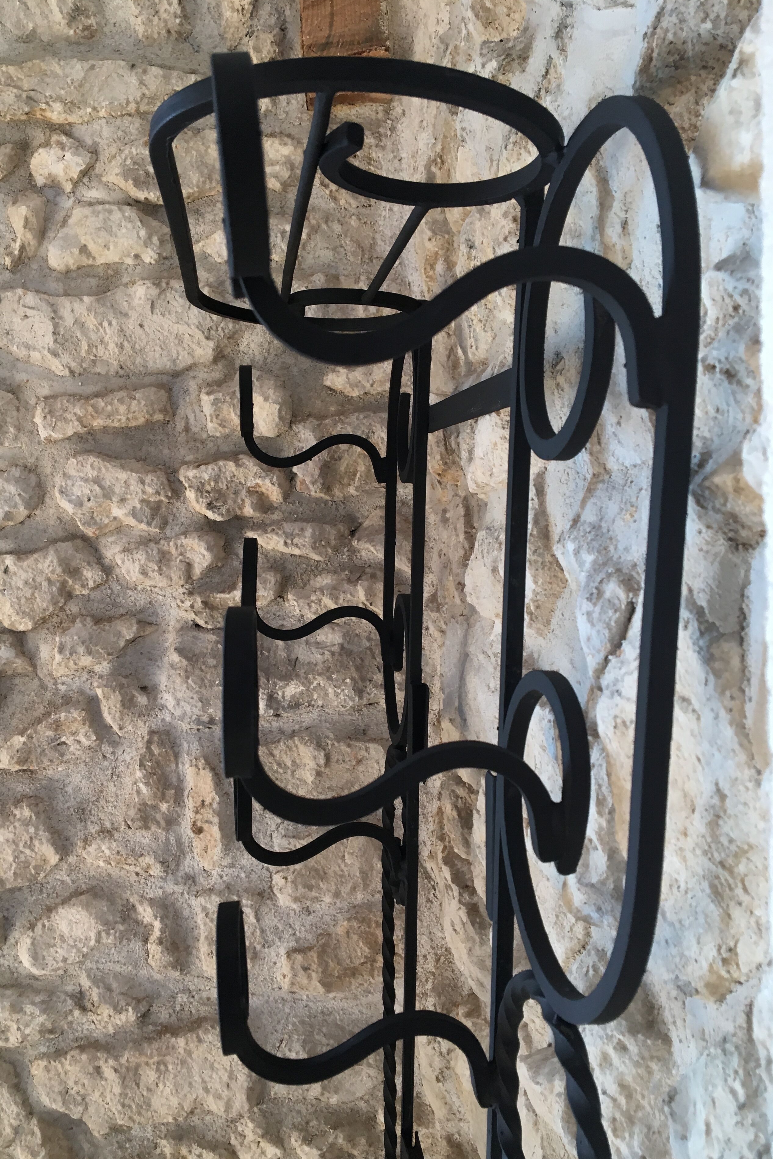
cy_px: 611
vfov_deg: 58.7
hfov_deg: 41.1
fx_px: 1030
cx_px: 344
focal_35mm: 32
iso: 32
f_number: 2.2
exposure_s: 1/33
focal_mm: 4.15
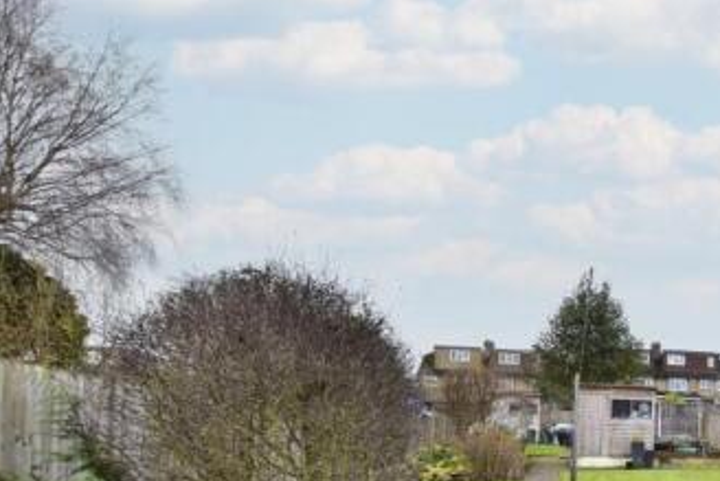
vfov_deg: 40.0
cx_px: 717
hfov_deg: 50.4
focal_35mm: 30
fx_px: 600
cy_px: 443
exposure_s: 1/125
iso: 640
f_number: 8
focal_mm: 10
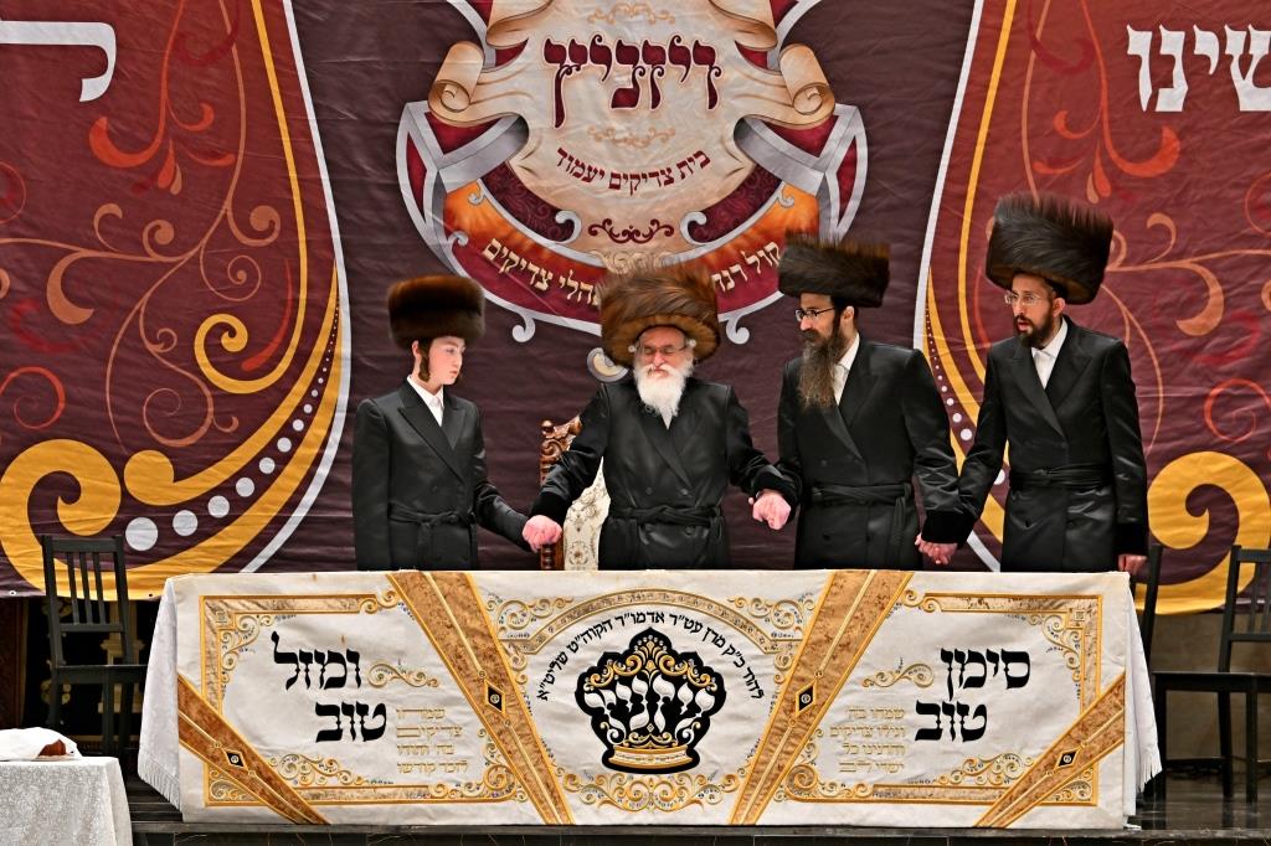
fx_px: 5400
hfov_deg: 13.4
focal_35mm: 153
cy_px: 423
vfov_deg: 9.0
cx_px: 636
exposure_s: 1/320
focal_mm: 102
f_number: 2.8
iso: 200
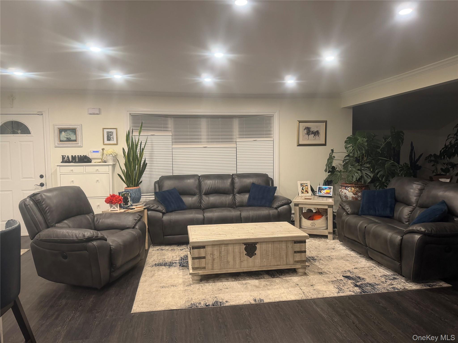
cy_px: 172
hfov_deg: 71.6
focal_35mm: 24
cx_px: 229
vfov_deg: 56.8
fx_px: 318
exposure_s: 1/60
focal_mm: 6.76
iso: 200
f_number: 1.78
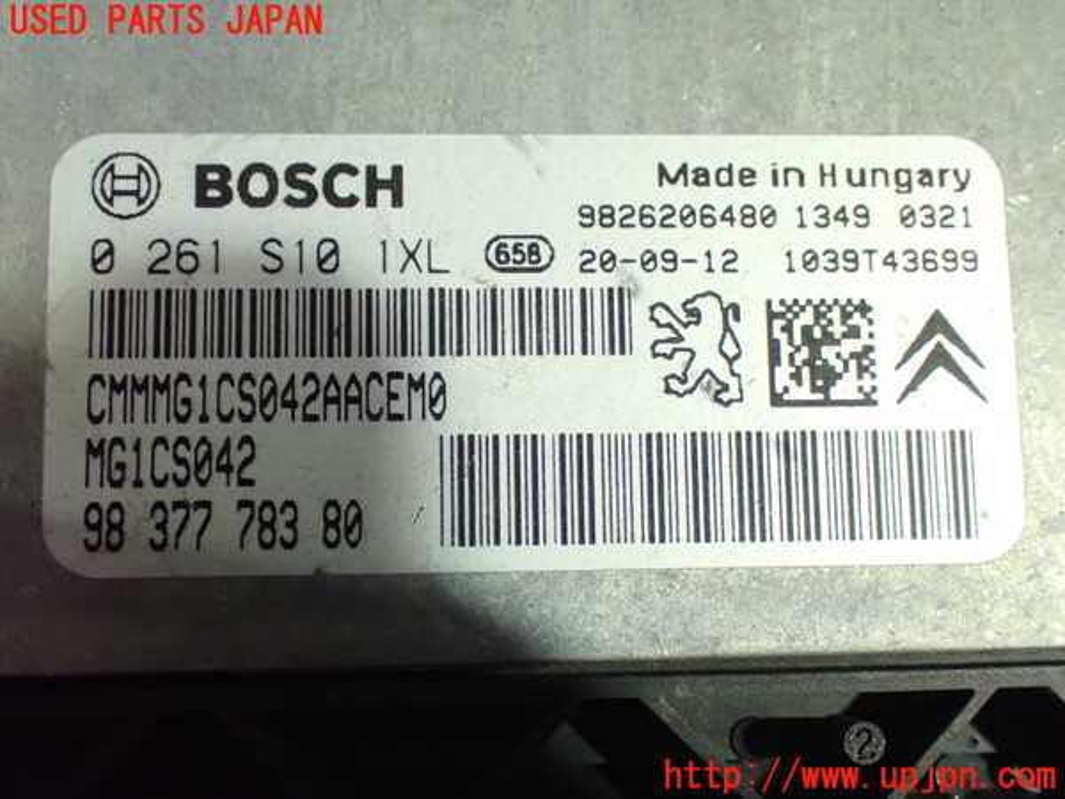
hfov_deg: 42.9
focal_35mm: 44
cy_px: 400
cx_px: 532
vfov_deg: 32.9
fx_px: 1354
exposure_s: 1/40
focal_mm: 7.84
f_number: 2.9
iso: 1600
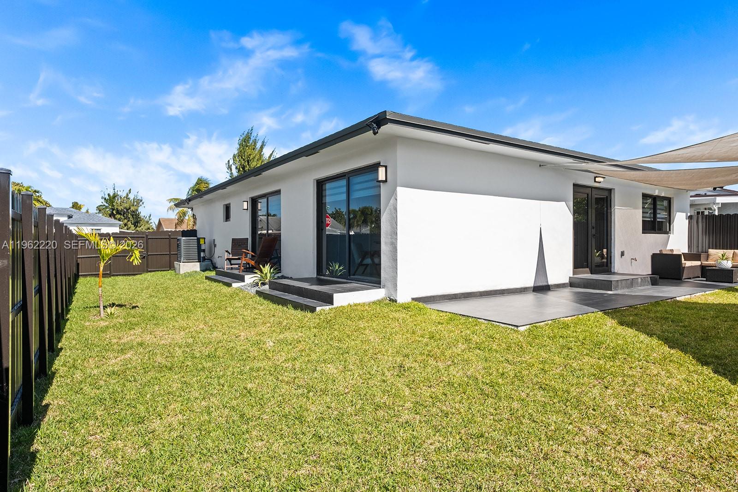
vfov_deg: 61.9
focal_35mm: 20
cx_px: 369
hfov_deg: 84.0
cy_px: 246
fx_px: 410
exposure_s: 1/200
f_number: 8
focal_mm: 13
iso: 400
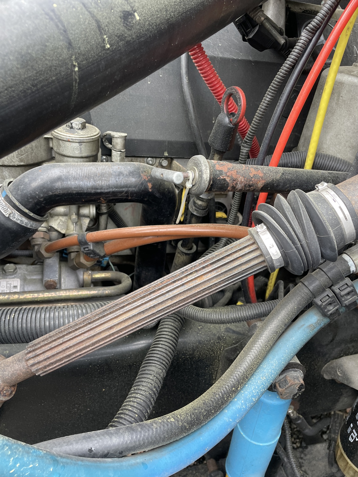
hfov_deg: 53.1
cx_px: 179
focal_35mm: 26
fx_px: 359
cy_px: 238
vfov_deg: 67.3
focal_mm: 4.2
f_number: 1.6
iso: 80
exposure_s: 1/121
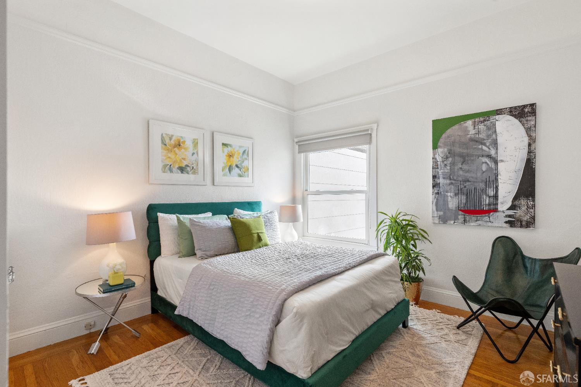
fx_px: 266
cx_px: 290
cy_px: 194
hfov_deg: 95.0
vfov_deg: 72.1
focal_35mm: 16
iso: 800
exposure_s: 1/60
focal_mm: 16.5
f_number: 6.3
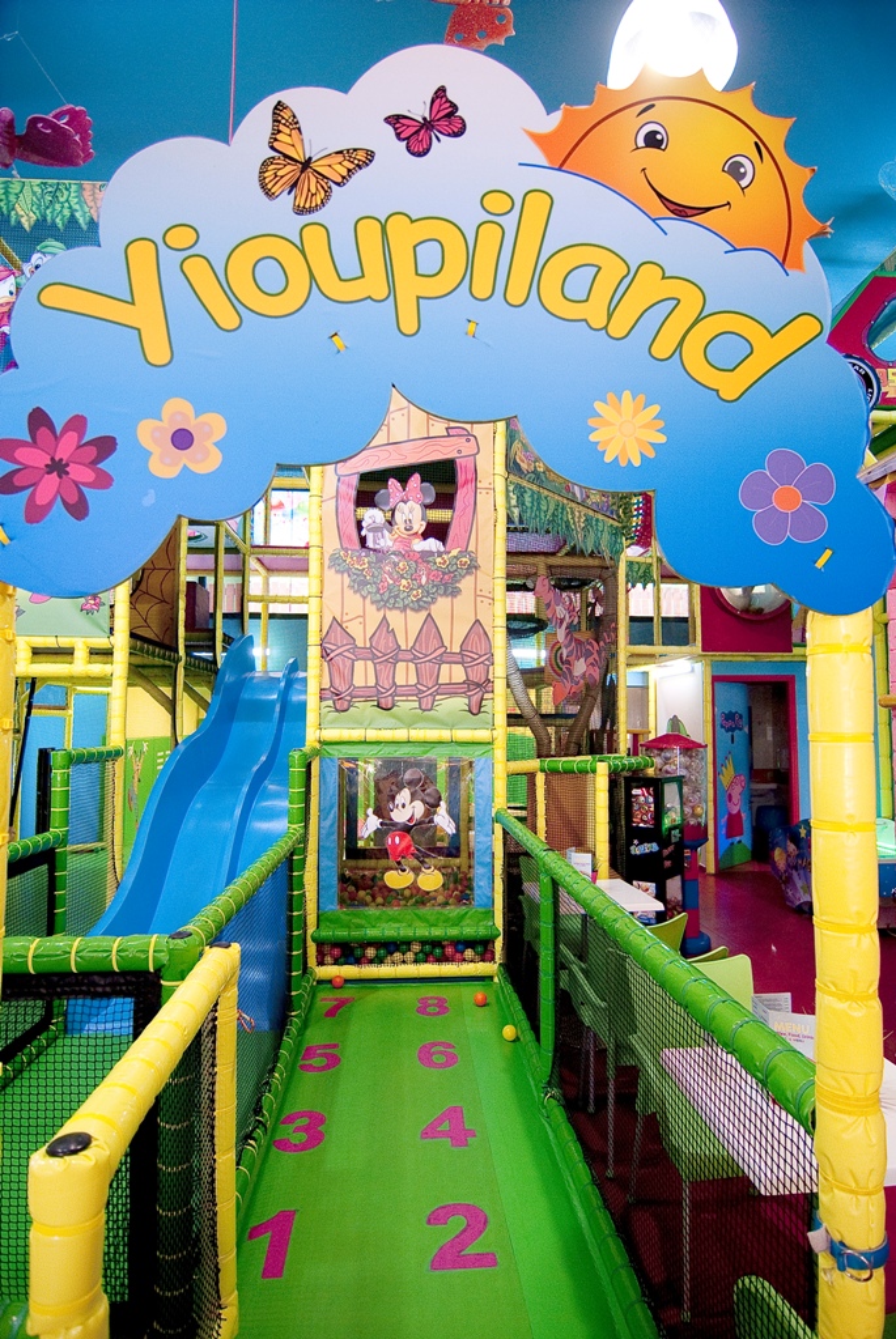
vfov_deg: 89.9
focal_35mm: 18
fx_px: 670
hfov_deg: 67.5
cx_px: 448
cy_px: 670
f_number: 4
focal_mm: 12
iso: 400
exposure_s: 1/30
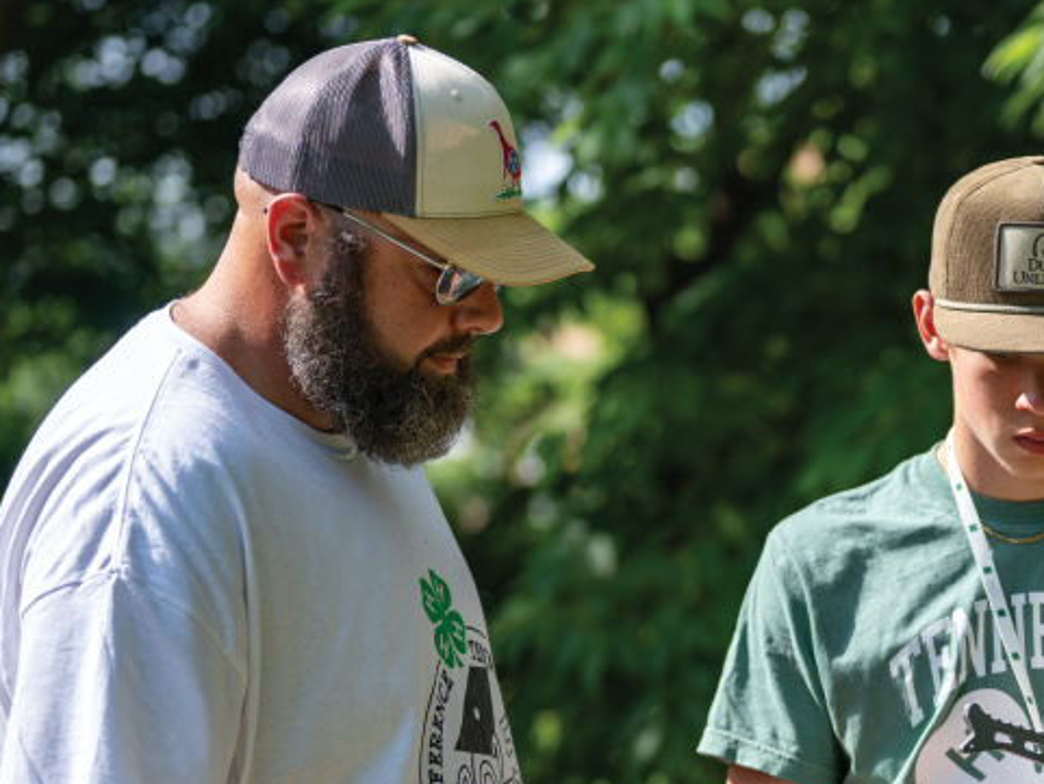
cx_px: 749
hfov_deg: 19.5
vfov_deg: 14.8
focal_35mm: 100
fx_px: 3017
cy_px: 561
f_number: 2
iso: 250
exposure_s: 1/5000
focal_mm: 50
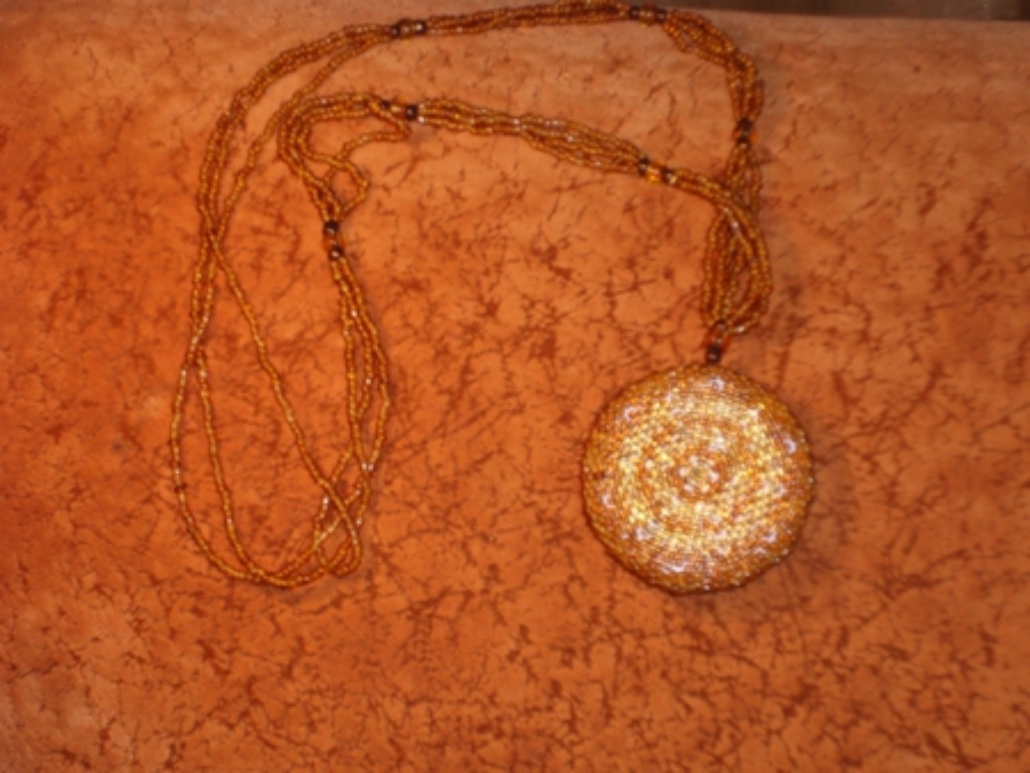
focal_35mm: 80
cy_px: 386
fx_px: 2382
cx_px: 515
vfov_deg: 18.5
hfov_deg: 24.4
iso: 50
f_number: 4.3
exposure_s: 1/60
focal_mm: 13.39
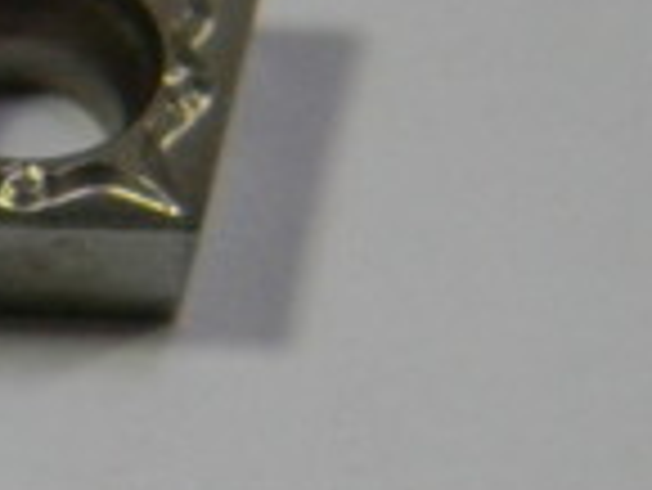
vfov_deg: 5.2
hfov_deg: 6.8
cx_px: -409
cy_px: 425
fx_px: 5391
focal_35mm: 286
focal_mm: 15.1
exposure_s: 1/18
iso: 400
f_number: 4.5
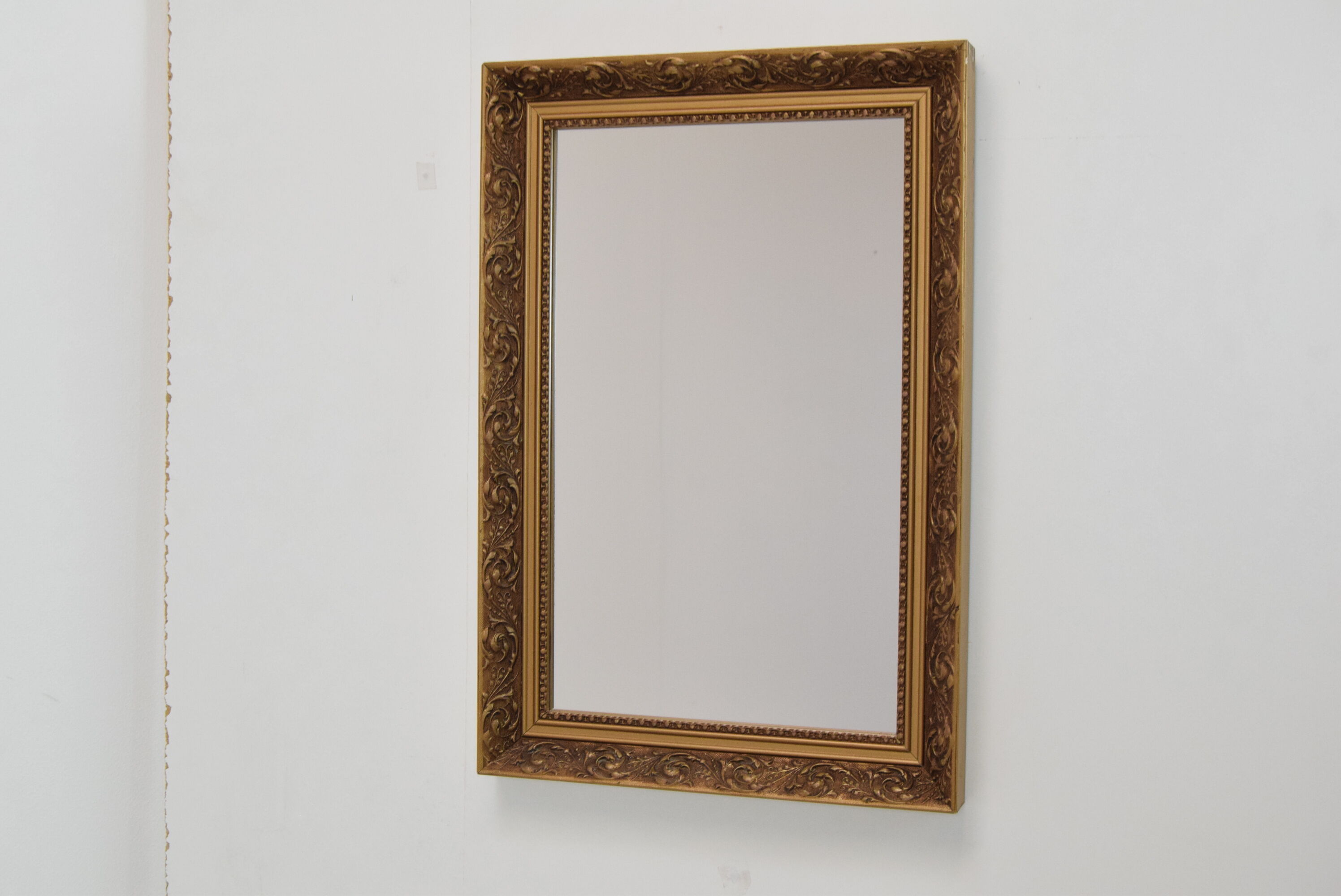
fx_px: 1901
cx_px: 670
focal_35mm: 51
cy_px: 448
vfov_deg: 26.5
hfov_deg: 38.9
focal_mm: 34
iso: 1600
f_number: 7.1
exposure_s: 1/200
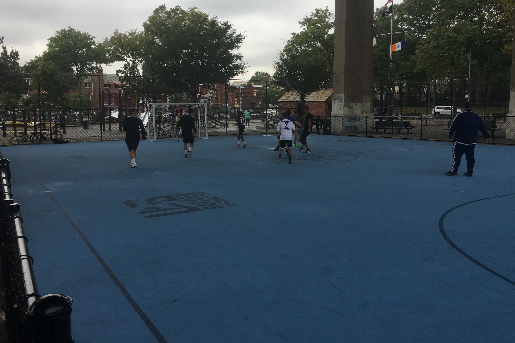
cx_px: 253
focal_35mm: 31
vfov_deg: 42.2
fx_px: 443
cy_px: 148
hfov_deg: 60.3
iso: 25
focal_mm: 4.15
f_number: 2.2
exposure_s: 1/712
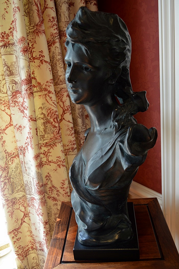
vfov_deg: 53.2
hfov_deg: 36.8
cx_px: 90
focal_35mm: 36
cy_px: 134
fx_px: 269
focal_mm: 24
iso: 400
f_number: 4
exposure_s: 1/40
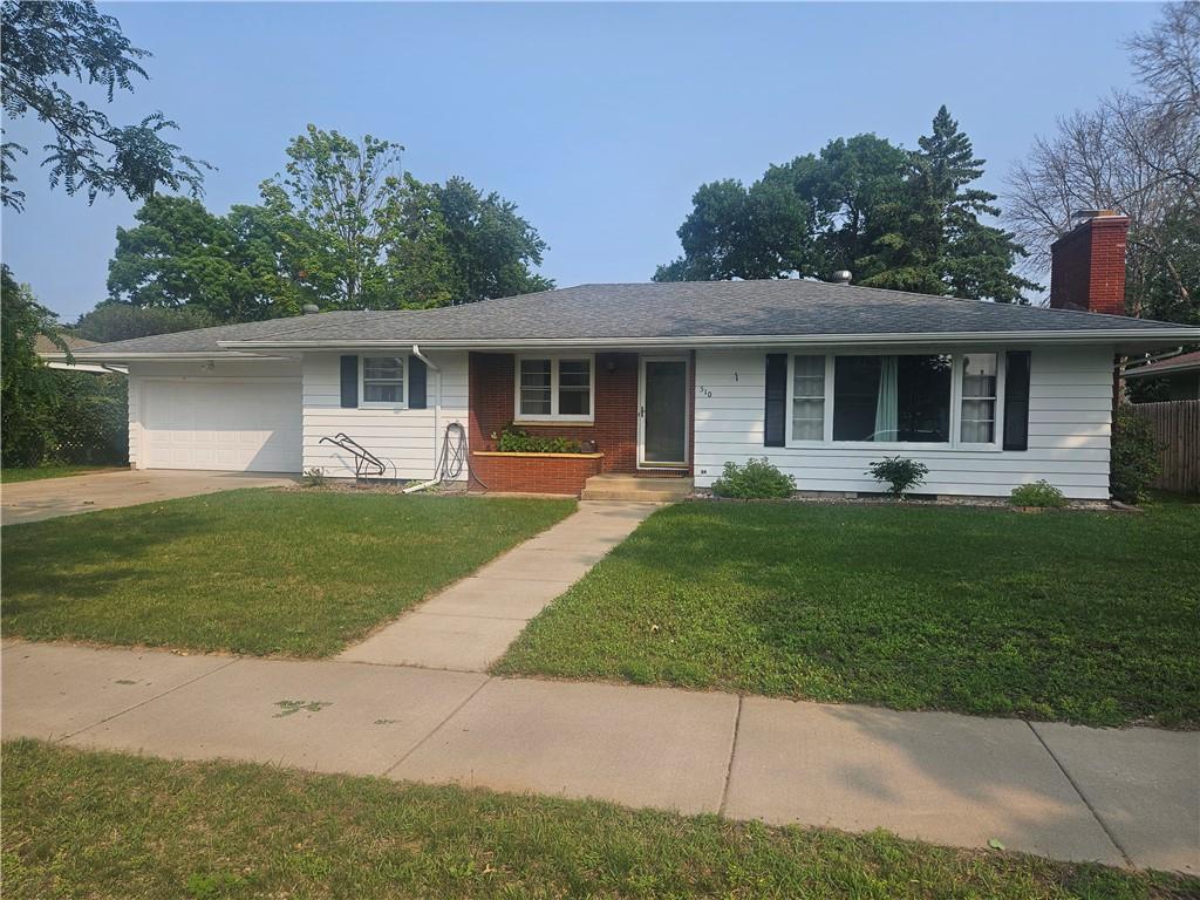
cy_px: 450
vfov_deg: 58.9
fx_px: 797
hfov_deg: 73.9
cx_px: 600
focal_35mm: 23
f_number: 1.8
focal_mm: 5.4
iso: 25
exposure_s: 1/1765
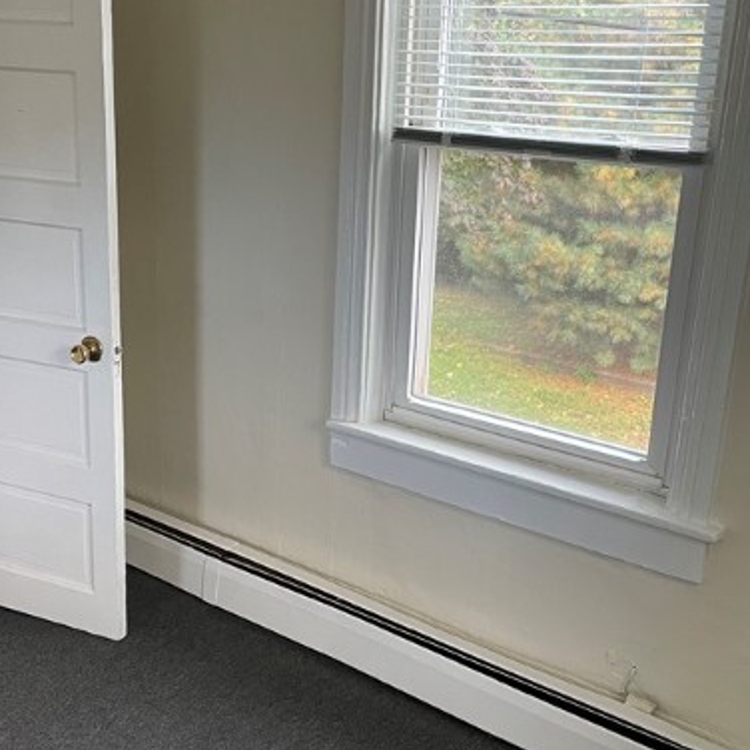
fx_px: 1152
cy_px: 405
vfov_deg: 36.0
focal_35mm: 47
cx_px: 289
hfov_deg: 35.9
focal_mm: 4.2
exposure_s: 1/60
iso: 100
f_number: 1.6
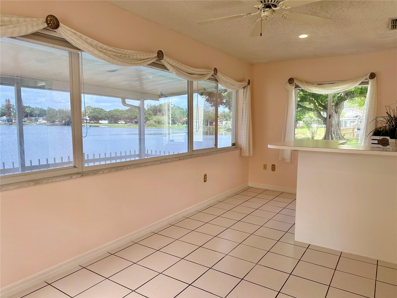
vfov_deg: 56.8
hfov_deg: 71.6
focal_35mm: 24
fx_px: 275
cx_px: 198
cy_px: 149
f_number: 1.78
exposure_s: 1/228
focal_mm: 6.86
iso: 64
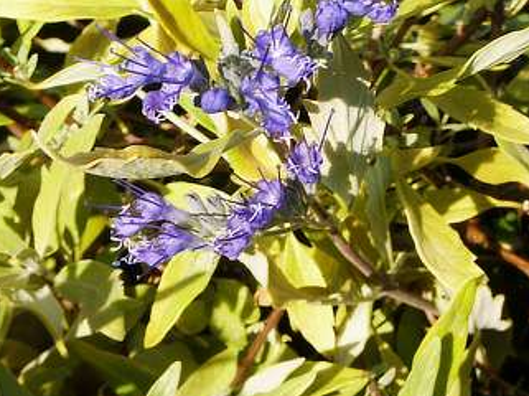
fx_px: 2229
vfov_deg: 10.1
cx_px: 194
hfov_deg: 13.5
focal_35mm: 146
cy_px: 79
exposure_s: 1/90
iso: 64
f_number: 8
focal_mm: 15.56
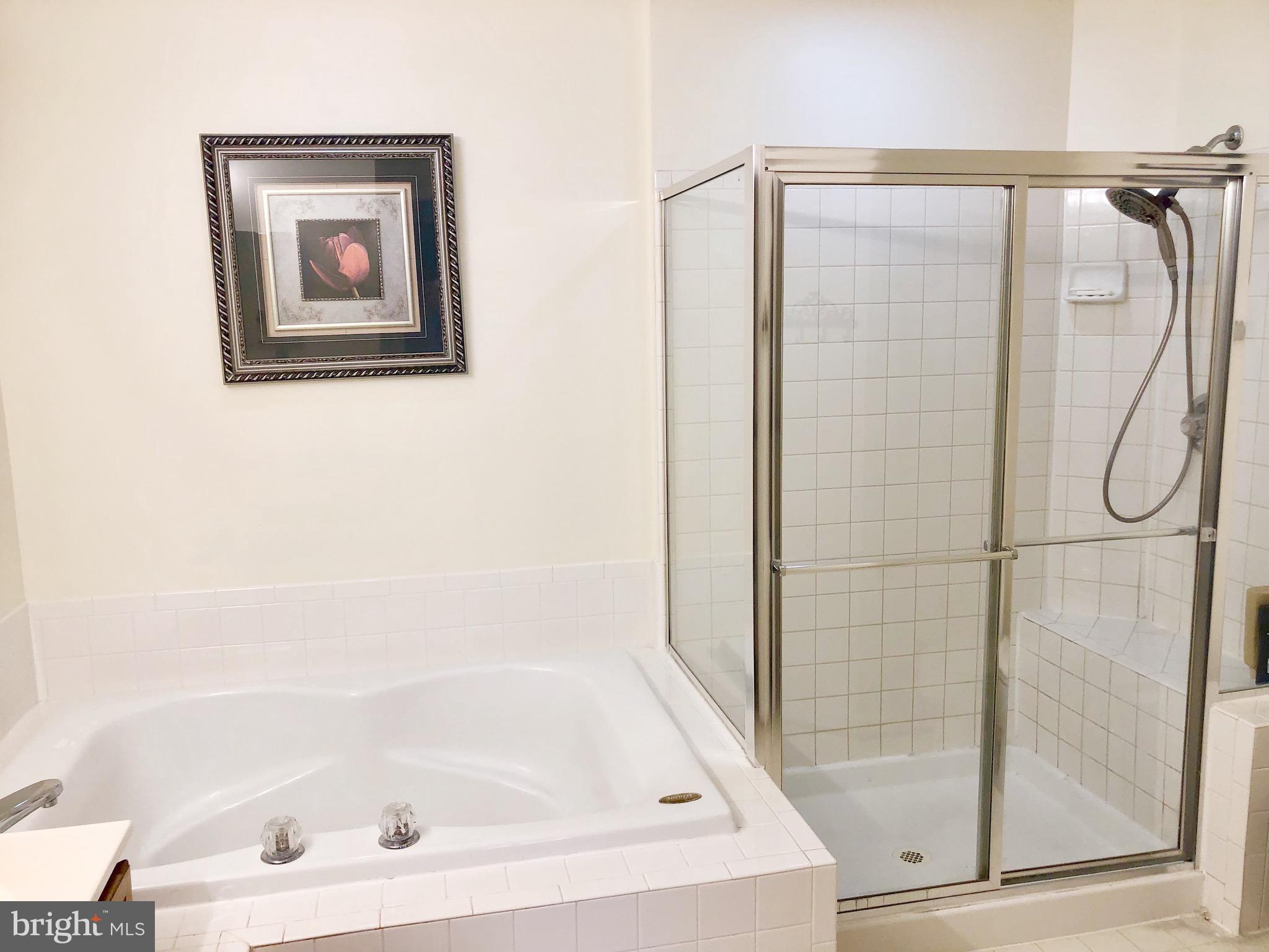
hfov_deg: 63.4
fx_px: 1026
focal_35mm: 28
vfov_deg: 49.7
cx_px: 634
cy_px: 476
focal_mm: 3.99
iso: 50
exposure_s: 1/120
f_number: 1.8
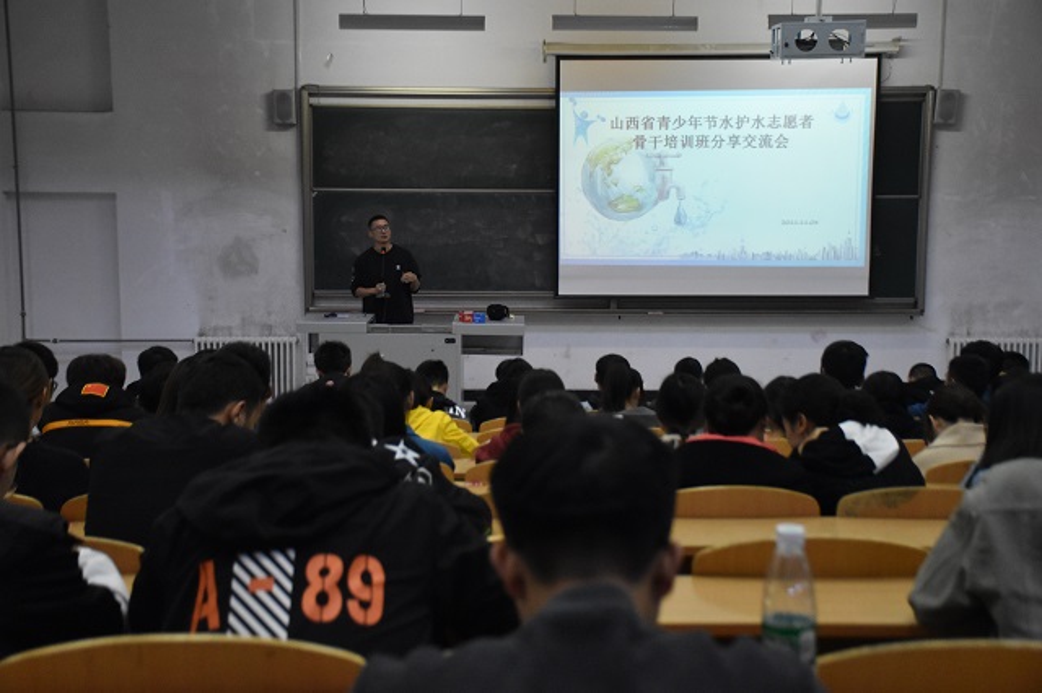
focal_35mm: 51
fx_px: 1475
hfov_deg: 38.9
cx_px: 521
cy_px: 346
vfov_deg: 26.5
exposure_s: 1/200
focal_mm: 34
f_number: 4.2
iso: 3200
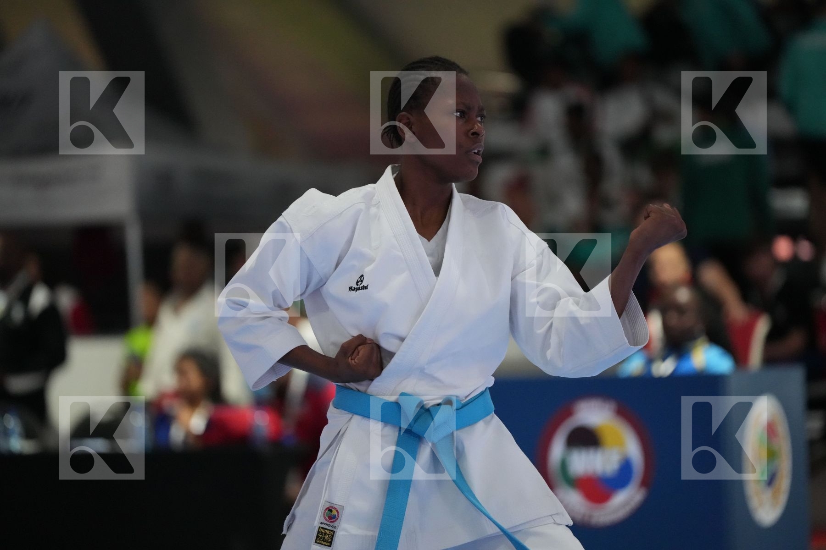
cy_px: 275
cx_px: 413
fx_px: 4589
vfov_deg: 6.9
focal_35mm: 200
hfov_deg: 10.3
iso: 8000
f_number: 2.8
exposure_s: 1/500
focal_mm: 200
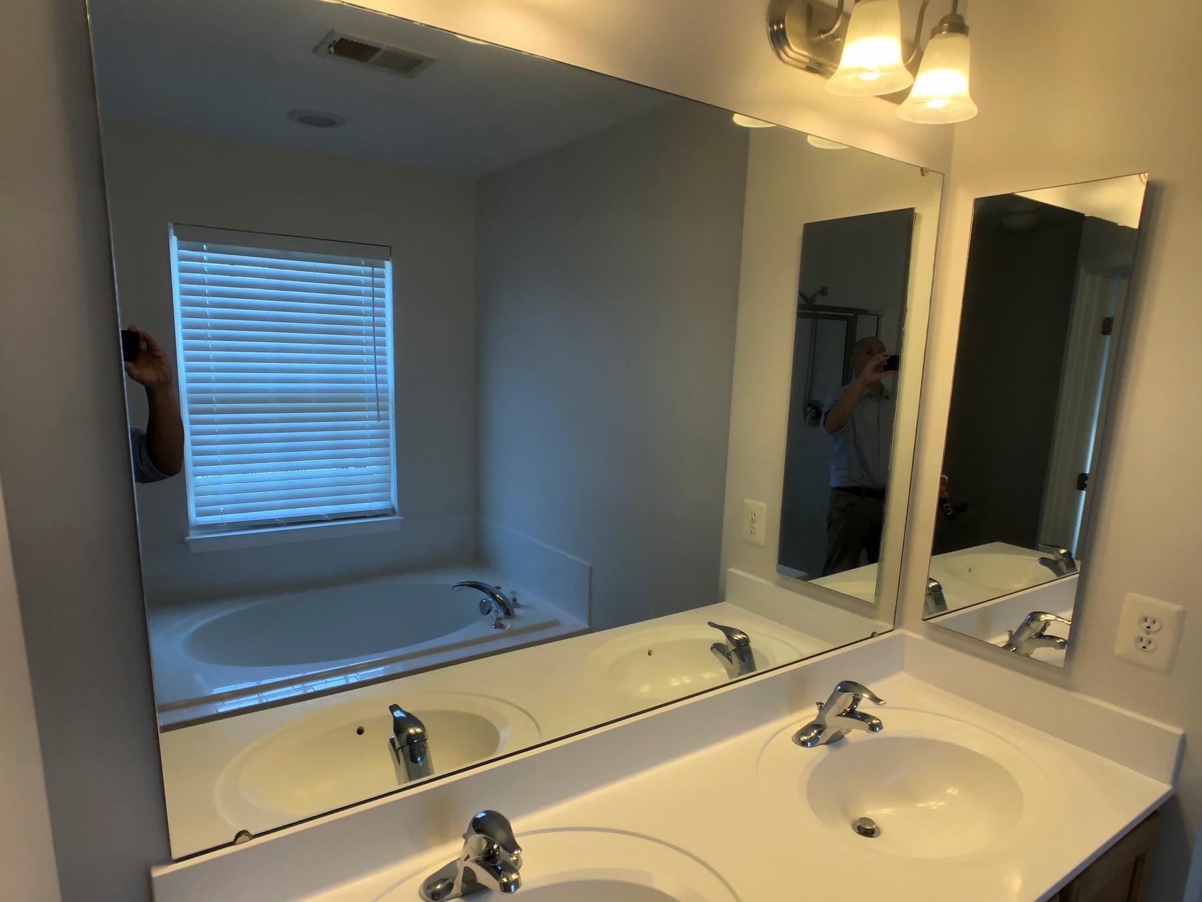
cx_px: 595
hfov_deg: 56.8
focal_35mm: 32
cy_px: 502
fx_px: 1111
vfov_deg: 44.1
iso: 40
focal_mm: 3.99
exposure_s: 1/120
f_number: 1.8
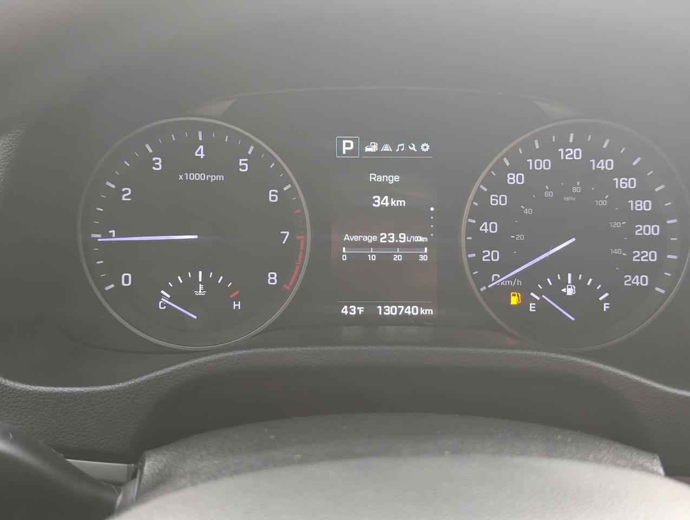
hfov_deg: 39.6
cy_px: 260
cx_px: 345
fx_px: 958
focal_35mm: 48
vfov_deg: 30.3
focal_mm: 6.81
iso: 130
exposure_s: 1/85.4
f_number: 1.85
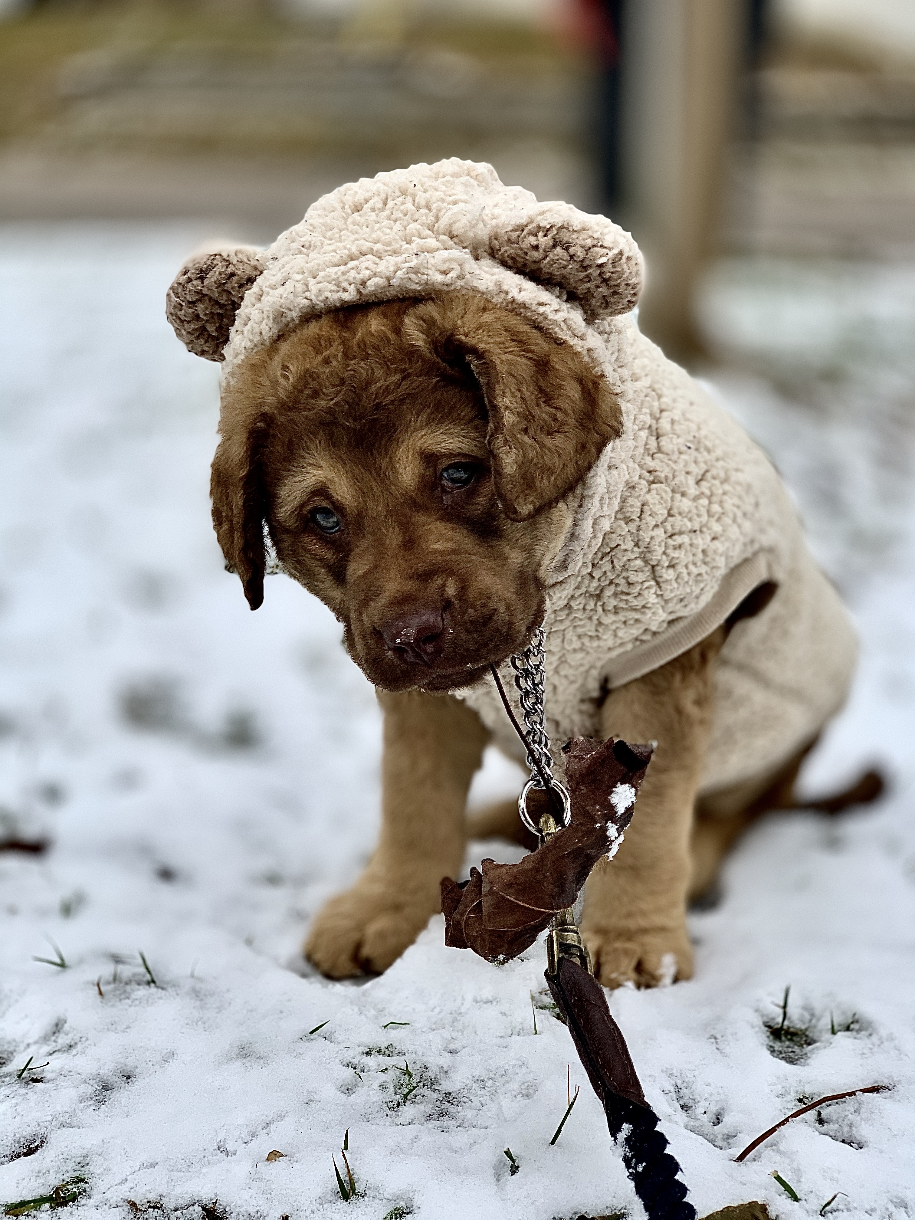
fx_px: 1833
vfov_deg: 36.8
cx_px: 458
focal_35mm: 52
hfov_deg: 28.0
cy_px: 610
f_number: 2.4
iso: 25
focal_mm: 6
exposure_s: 1/122
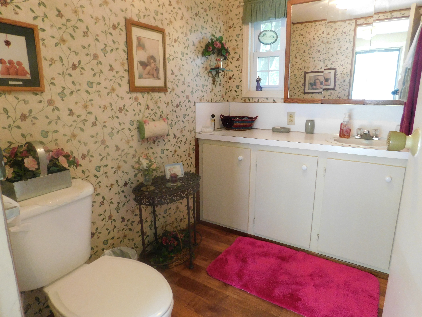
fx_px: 280
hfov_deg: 73.9
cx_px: 211
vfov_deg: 58.9
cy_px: 158
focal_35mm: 23
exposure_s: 1/20
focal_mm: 4
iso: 400
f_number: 3
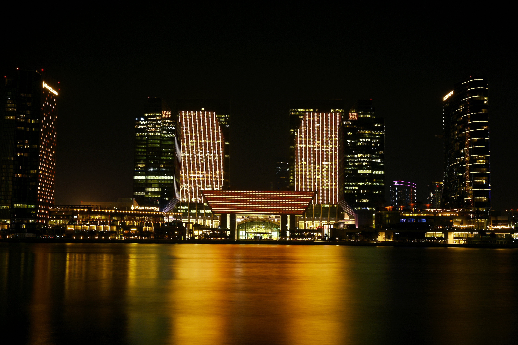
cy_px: 172
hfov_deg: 44.5
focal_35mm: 44
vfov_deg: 30.5
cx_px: 259
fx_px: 633
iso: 100
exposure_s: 10
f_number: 22
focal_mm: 44
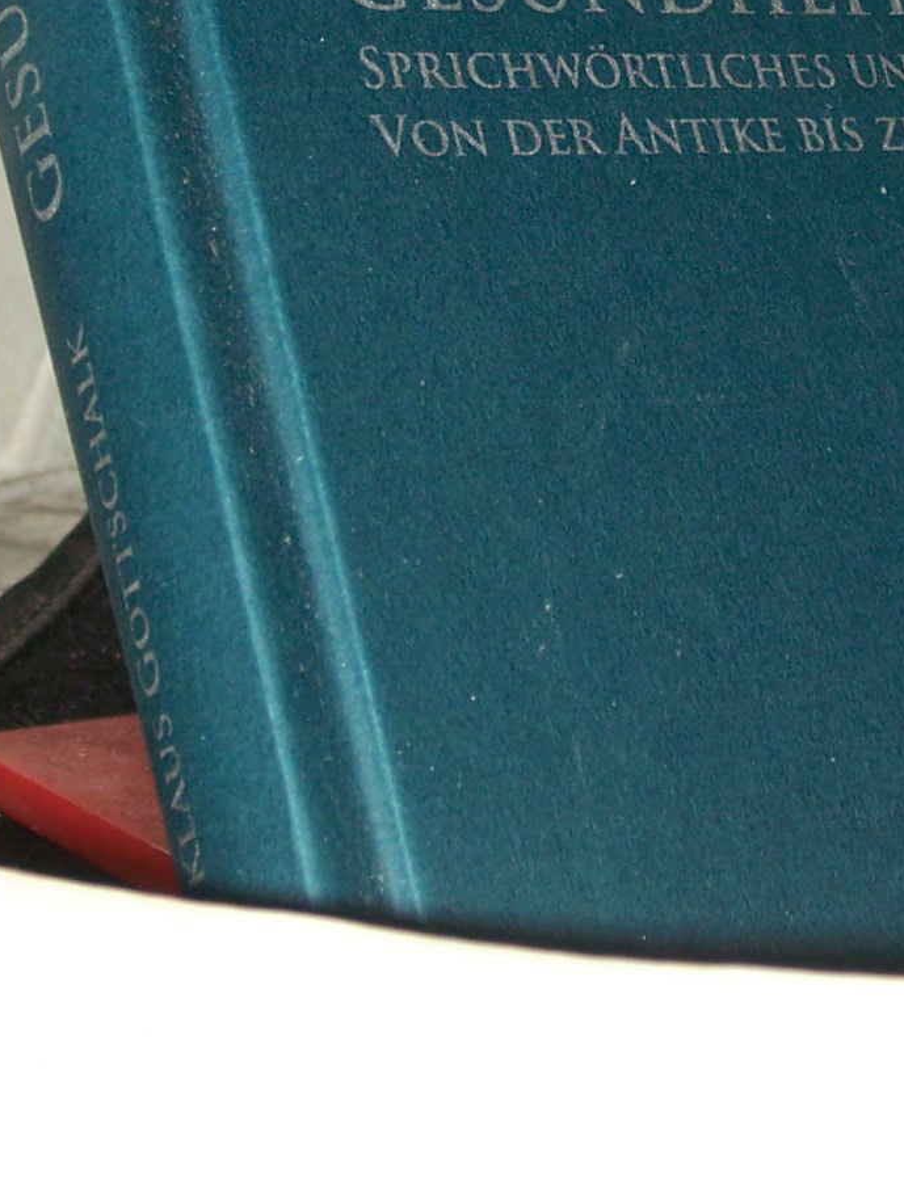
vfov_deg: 14.7
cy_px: 177
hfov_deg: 11.1
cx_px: 740
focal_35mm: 133
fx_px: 4629
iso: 80
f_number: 3.2
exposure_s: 1/80
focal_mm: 8.7
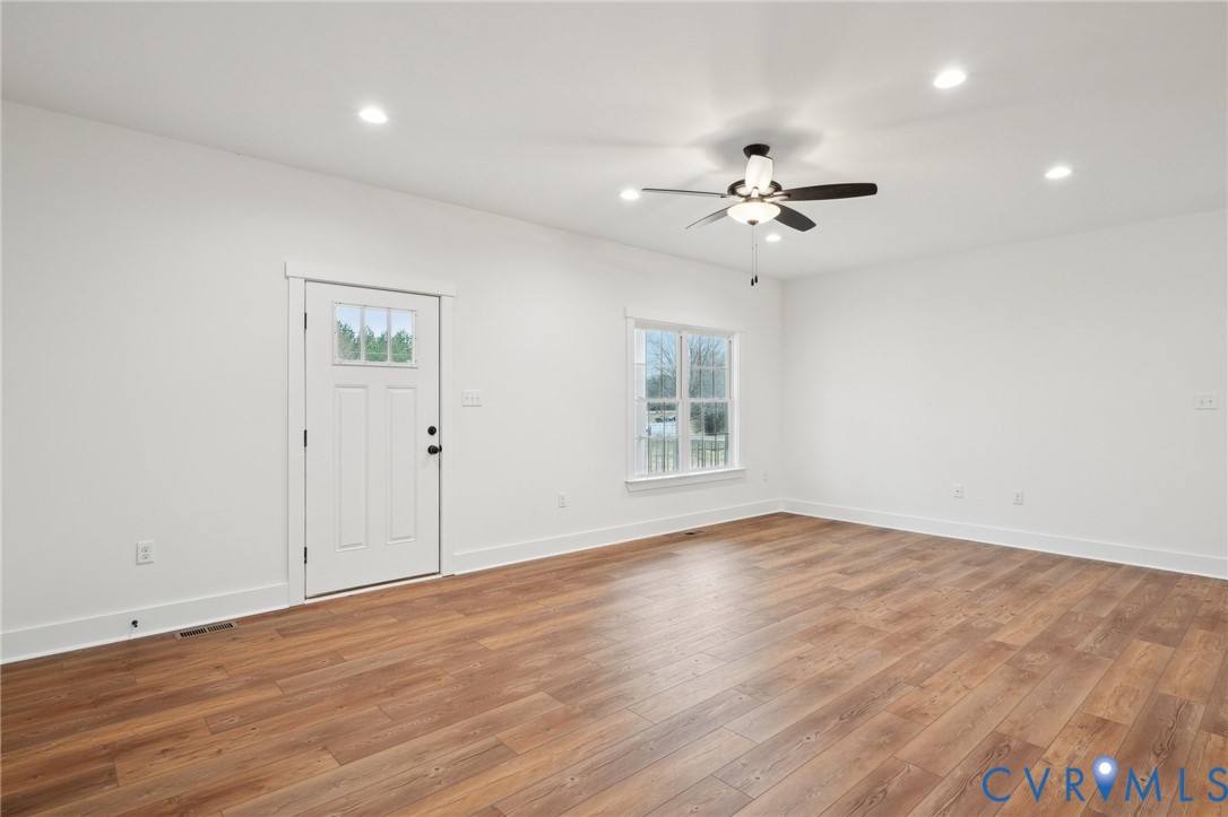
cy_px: 408
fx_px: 614
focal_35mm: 18
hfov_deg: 90.0
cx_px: 614
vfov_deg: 67.3
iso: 250
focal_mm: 12
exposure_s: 1/8
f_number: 8
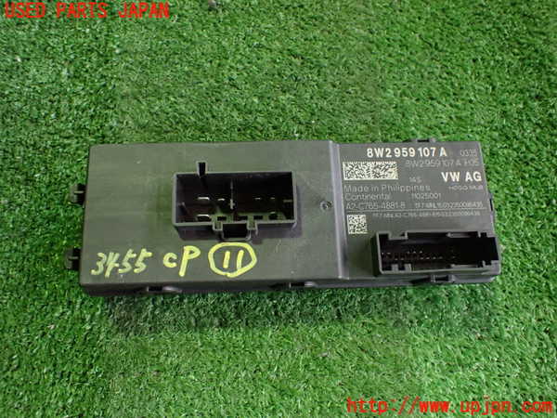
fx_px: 483
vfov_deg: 46.8
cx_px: 278
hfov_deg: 60.0
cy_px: 209
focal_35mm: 30
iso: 800
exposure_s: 1/60
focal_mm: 5.4
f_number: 2.3
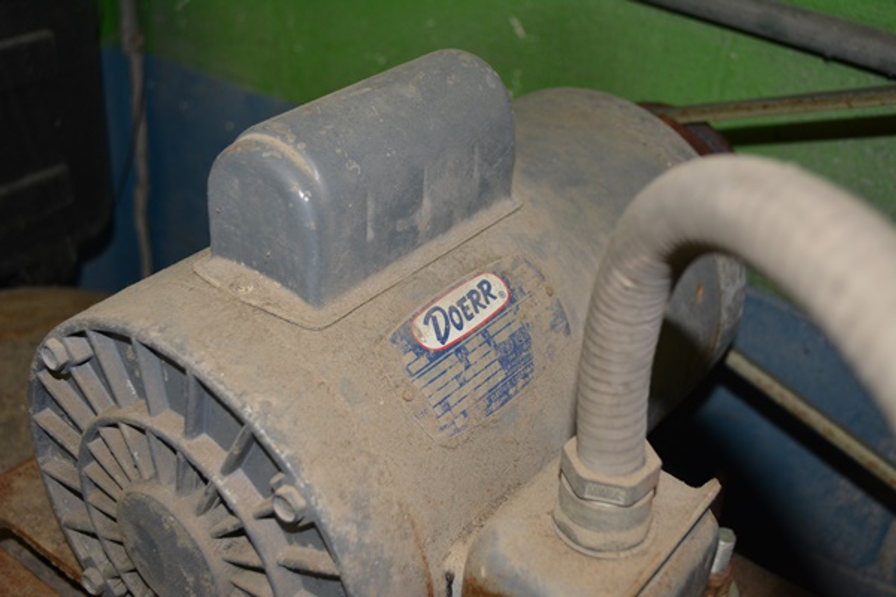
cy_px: 298
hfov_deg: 45.0
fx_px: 1083
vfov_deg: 30.8
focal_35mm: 44
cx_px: 448
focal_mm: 29
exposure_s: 1/60
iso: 640
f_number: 4.5
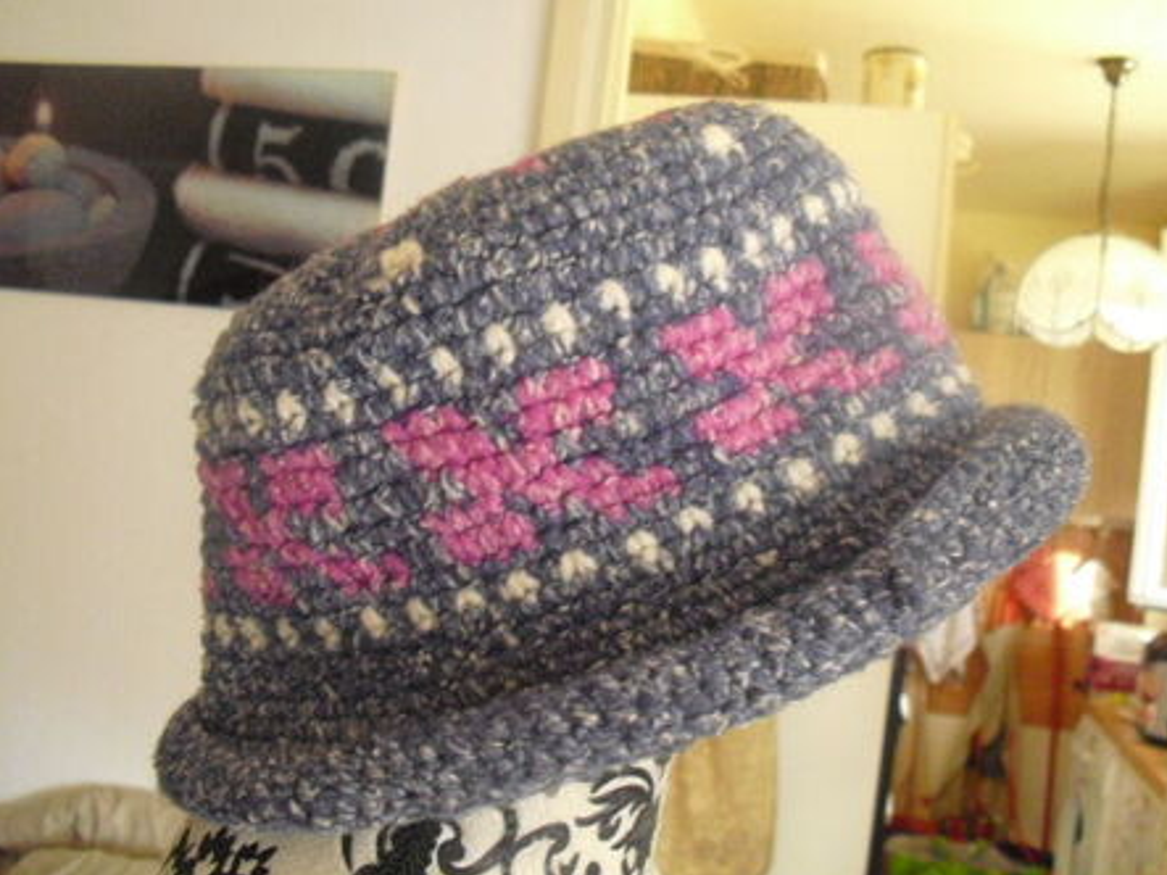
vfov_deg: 36.8
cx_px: 587
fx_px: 1314
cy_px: 409
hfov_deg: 47.9
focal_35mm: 39
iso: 800
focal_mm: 6.3
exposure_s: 1/15
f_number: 3.1
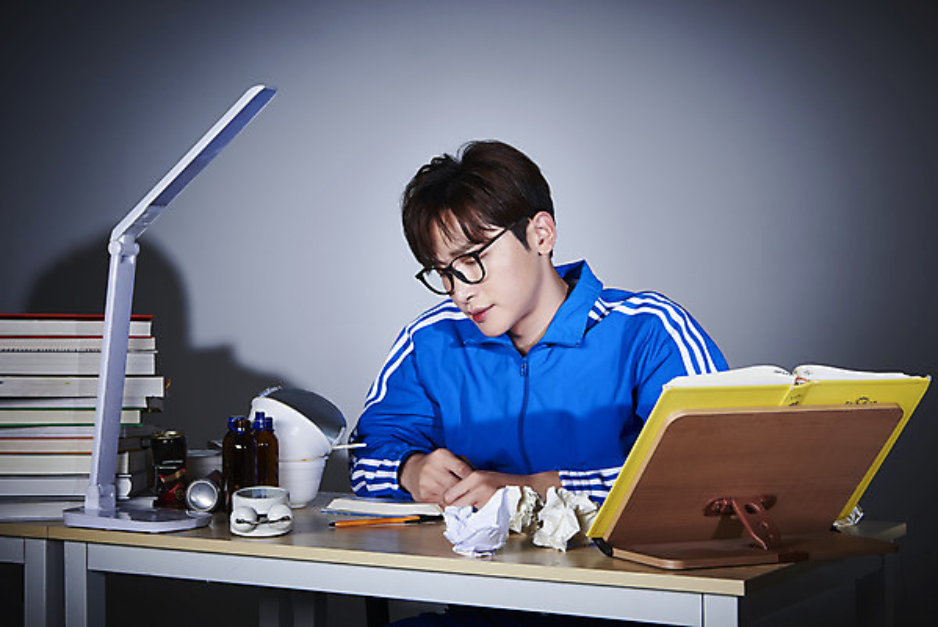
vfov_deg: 20.9
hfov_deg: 30.9
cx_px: 469
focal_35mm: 65
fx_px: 1694
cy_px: 314
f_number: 16
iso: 100
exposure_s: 1/125
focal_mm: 65
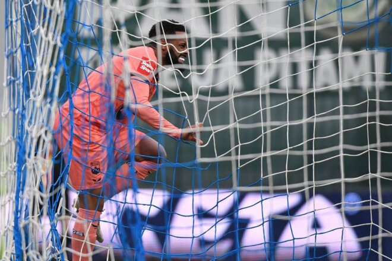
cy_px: 130
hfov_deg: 5.2
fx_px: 4355
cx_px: 196
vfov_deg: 3.4
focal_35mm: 400
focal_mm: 400
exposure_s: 1/1250
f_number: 5
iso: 2500
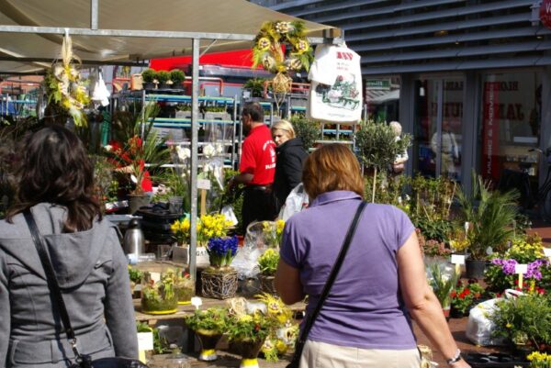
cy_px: 184
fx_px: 1034
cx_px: 276
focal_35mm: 68
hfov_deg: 29.8
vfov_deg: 20.2
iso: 100
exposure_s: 1/160
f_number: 8
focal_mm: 45
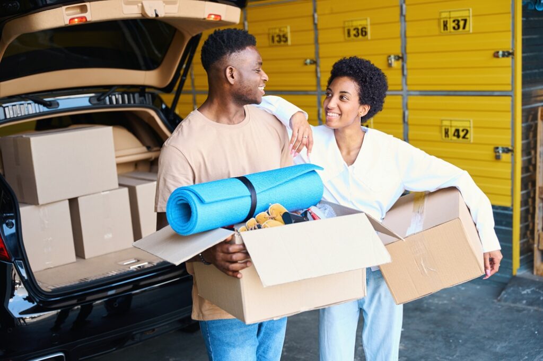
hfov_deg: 42.3
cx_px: 272
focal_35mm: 46
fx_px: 701
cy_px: 180
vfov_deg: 28.9
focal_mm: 46.5
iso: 500
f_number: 2.8
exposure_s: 1/250
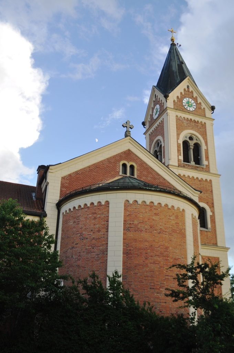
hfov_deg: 36.8
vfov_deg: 53.2
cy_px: 176
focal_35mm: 36
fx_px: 352
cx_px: 117
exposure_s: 1/250
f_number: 5.6
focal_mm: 24
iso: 500
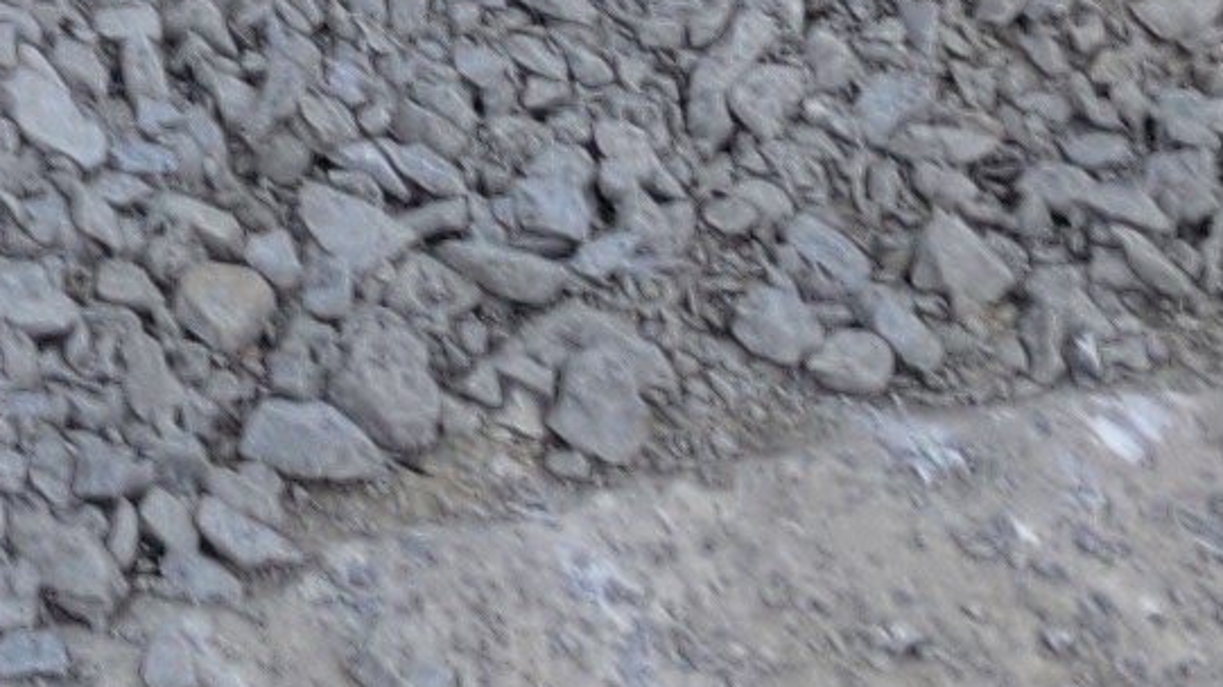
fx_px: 6841
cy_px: -2540
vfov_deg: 4.9
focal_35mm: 211
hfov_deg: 8.7
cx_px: -2313
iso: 40
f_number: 1.8
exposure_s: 1/1741
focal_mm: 5.4
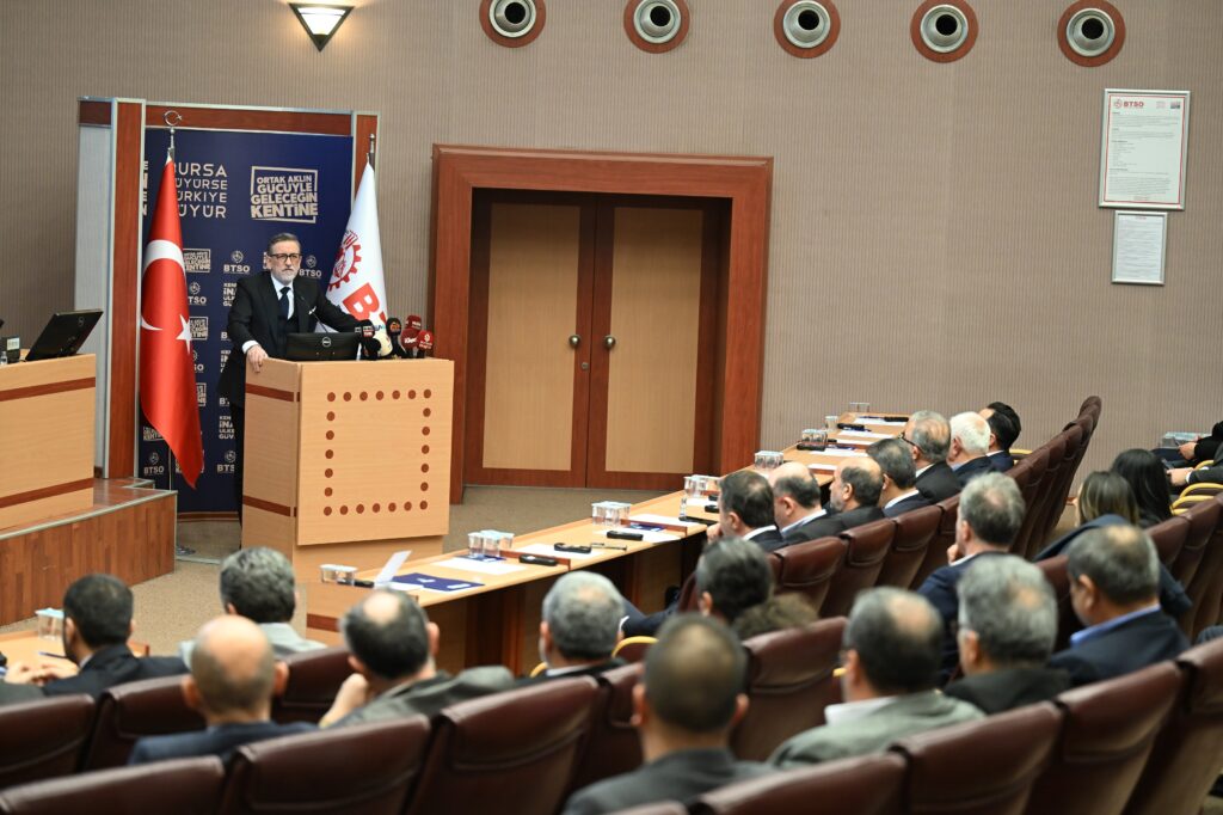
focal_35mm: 77
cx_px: 612
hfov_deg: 26.3
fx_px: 2615
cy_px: 408
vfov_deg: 17.7
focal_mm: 77
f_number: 2.8
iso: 1600
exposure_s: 1/80
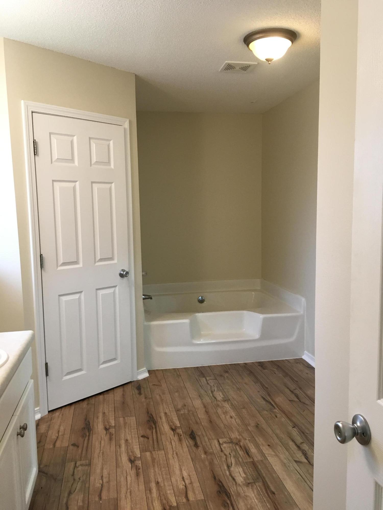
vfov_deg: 61.7
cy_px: 255
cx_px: 192
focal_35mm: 29
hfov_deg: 48.2
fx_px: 428
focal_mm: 4.15
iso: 100
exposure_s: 1/30
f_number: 2.2
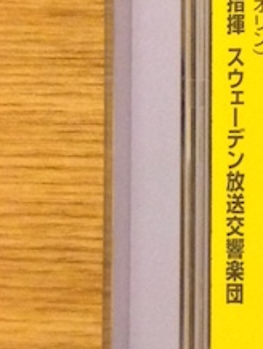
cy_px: 88
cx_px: 608
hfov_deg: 8.8
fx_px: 1567
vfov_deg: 12.7
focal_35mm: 155
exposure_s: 1/15
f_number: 2.4
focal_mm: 4.12
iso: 400
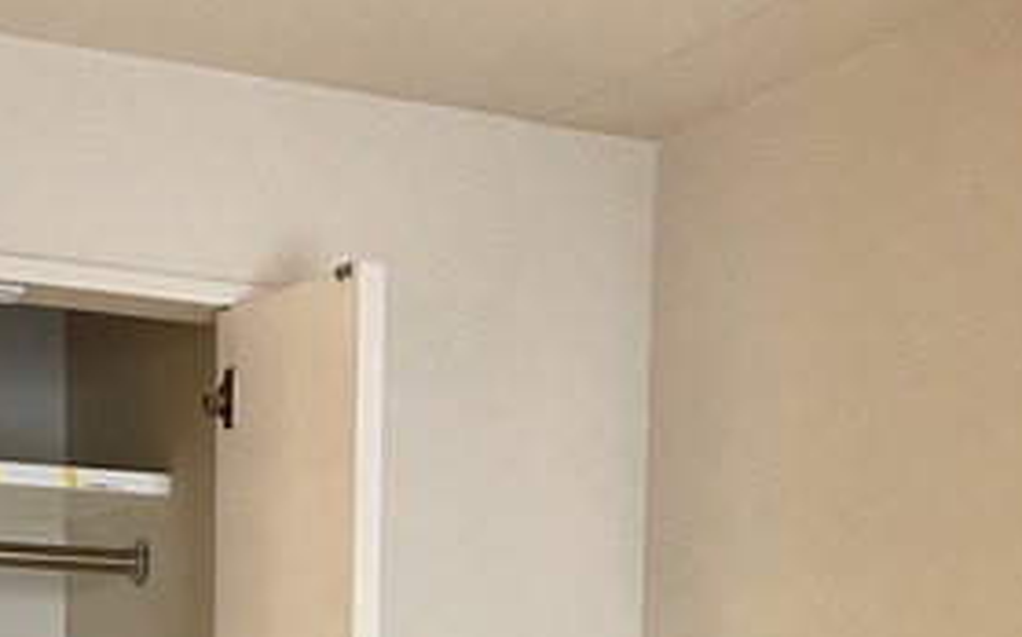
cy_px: 912
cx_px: 311
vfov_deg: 15.4
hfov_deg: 26.0
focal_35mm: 79
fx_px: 2199
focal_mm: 4.2
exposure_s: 1/25
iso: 500
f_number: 1.6
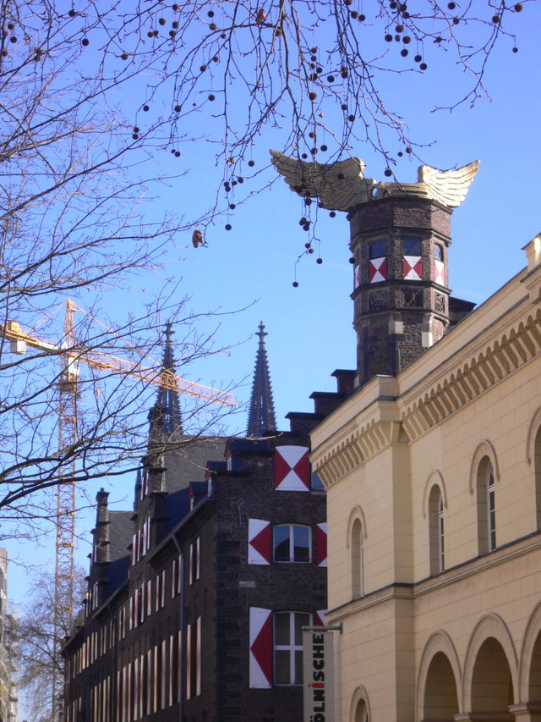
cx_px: 270
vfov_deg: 22.0
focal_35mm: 89
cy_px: 361
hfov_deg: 16.6
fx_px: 1854
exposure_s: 1/320
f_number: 4.7
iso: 80
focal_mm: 14.8
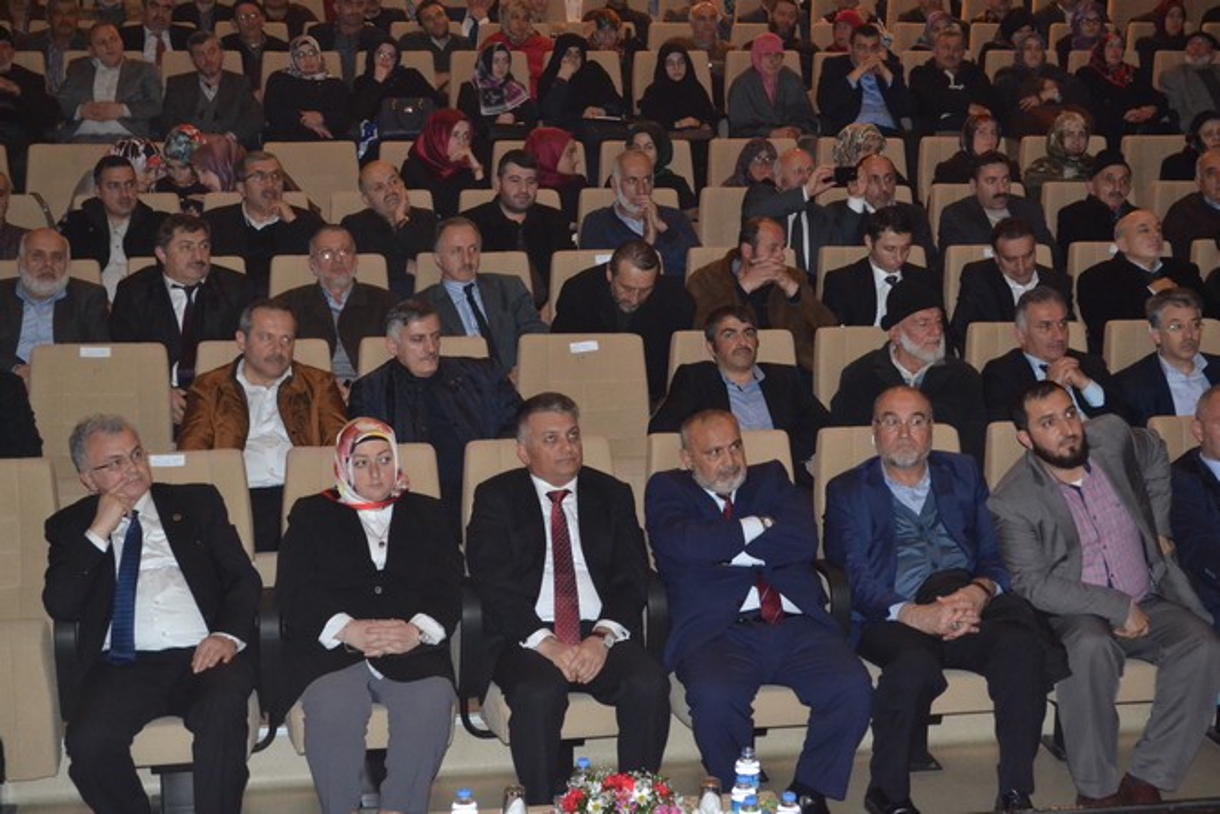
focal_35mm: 57
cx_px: 610
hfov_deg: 35.0
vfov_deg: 23.8
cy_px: 407
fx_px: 1932
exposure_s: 1/60
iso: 3200
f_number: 5
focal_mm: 38
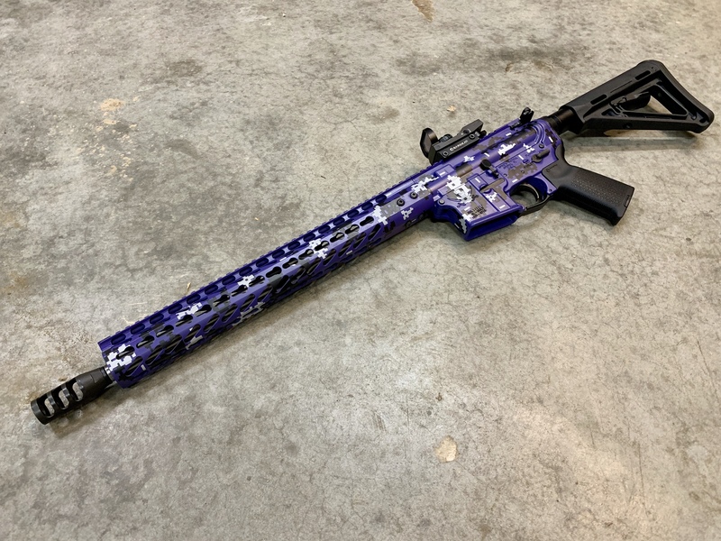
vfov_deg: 53.1
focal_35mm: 26
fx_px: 542
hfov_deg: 67.3
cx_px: 360
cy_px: 270
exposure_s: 1/60
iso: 200
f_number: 1.8
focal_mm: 4.25
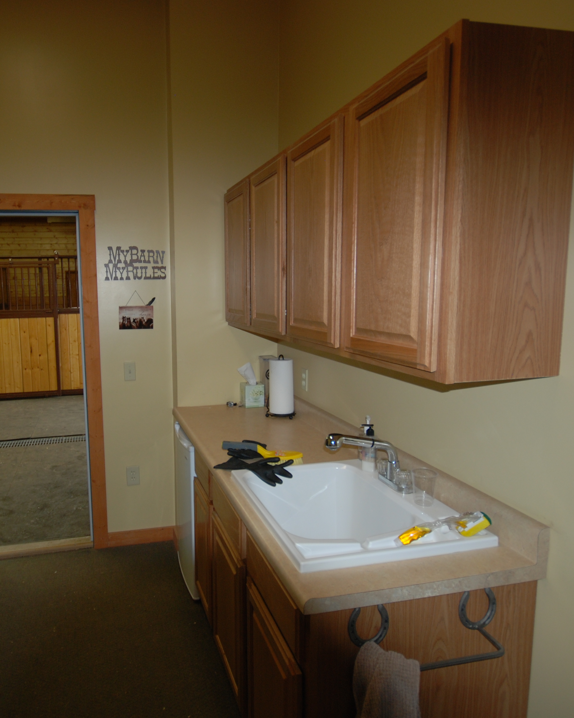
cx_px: 187
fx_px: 467
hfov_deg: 61.5
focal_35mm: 22
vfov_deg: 75.0
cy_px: 346
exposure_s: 1/60
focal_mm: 10
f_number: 4
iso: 200
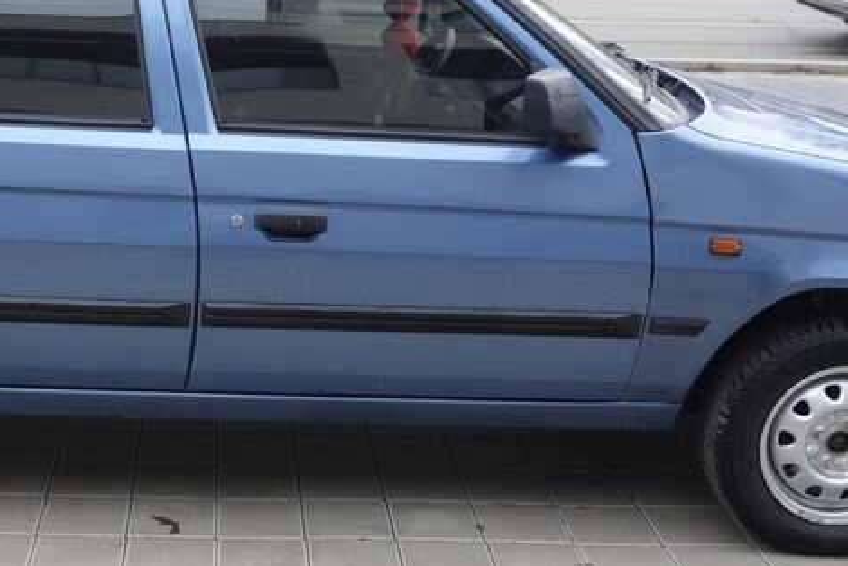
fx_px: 1438
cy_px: 169
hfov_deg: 32.5
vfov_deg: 22.2
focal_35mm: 61
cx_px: 256
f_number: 3.2
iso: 125
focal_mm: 10.4
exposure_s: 1/100
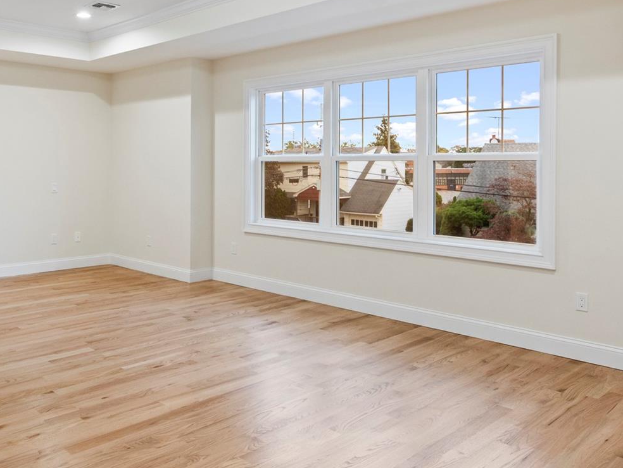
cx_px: 230
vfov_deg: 43.5
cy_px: 151
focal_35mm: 32
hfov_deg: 56.1
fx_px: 576
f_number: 6.3
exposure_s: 1/80
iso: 640
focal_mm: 16
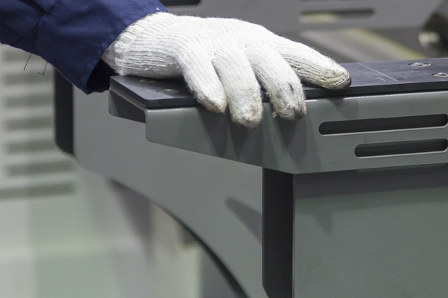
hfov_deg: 7.8
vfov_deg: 5.2
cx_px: 384
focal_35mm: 264
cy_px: 43
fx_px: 3285
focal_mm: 120
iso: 2000
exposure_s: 1/320
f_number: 4
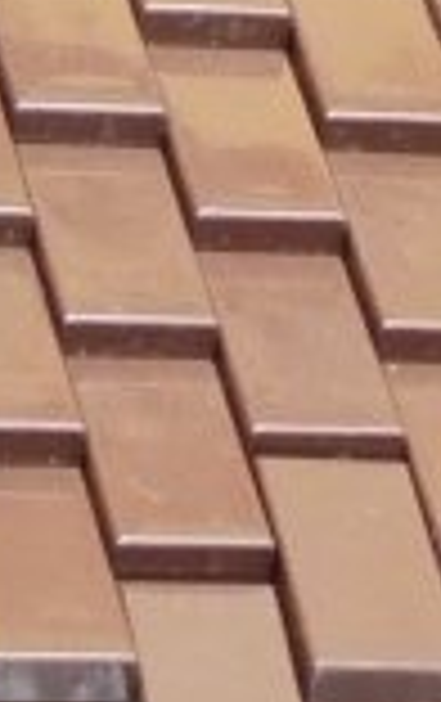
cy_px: 1624
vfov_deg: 5.8
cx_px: 806
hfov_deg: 3.8
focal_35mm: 347
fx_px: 6648
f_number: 3.8
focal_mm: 7.2
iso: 800
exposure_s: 1/10
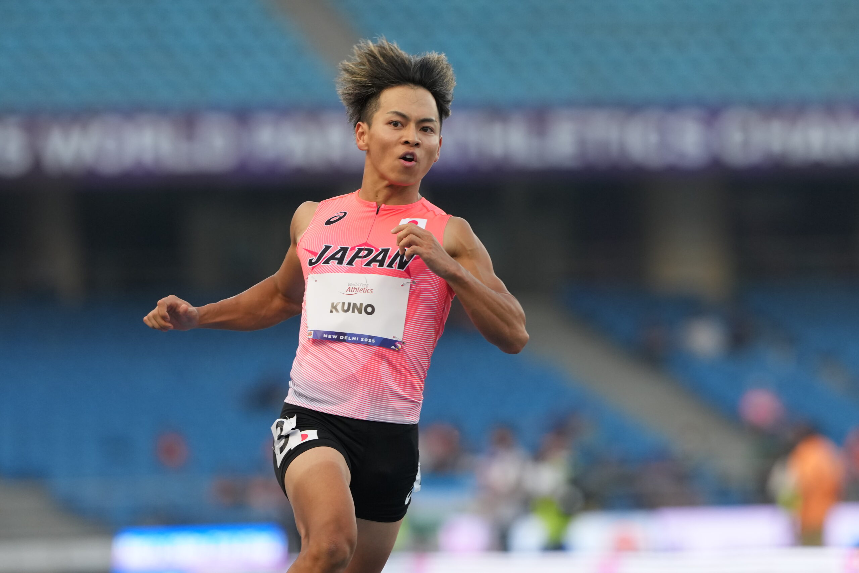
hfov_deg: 4.6
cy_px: 286
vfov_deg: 3.1
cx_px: 430
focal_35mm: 450
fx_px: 10737
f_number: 3.5
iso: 1250
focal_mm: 300
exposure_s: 1/1000
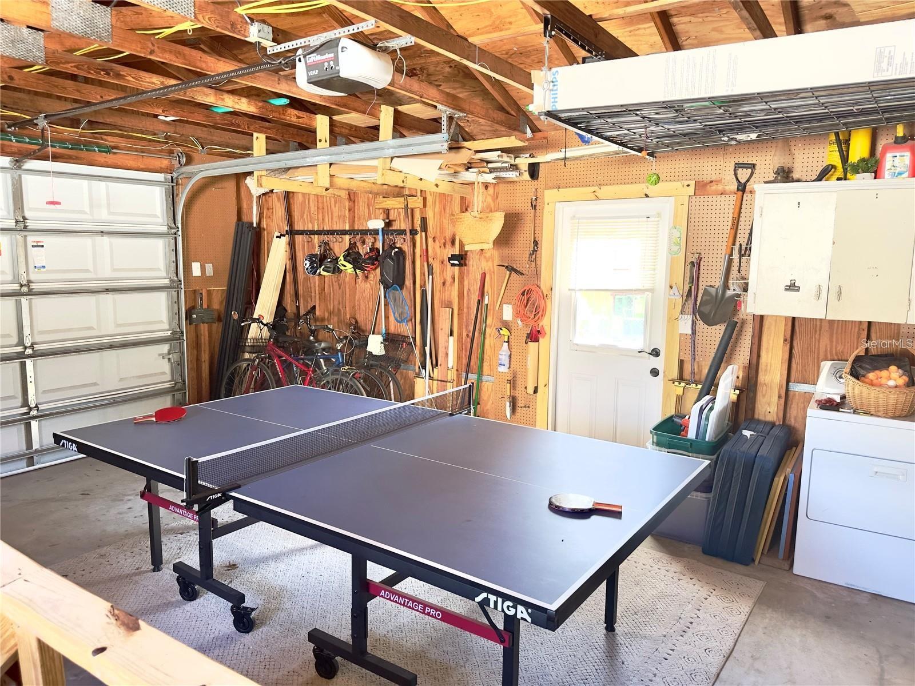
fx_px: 634
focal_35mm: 24
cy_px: 343
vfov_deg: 56.8
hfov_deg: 71.6
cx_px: 458
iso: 250
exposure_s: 1/112
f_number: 1.78
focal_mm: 6.86
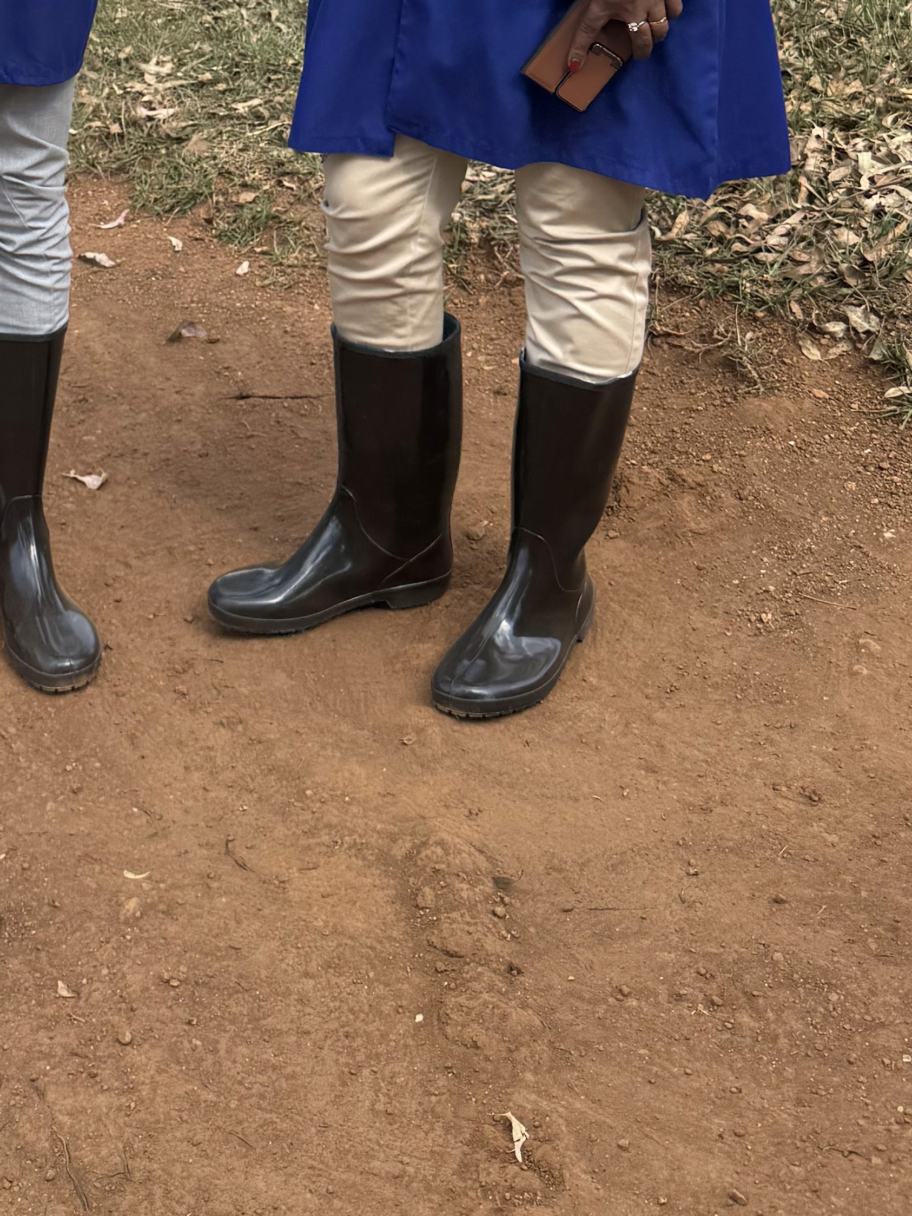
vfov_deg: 28.6
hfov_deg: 23.3
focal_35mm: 61
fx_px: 2142
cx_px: 74
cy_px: -143
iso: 80
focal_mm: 6.76
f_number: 1.78
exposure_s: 1/1339
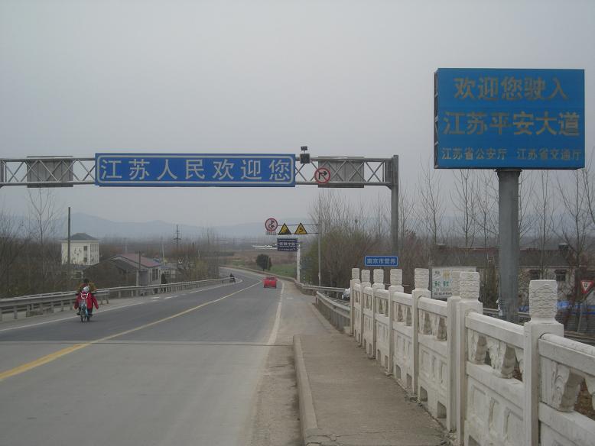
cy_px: 223
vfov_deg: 24.0
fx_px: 1049
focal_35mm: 61
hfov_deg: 31.7
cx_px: 298
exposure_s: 1/142
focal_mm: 9.9
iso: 50
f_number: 3.5
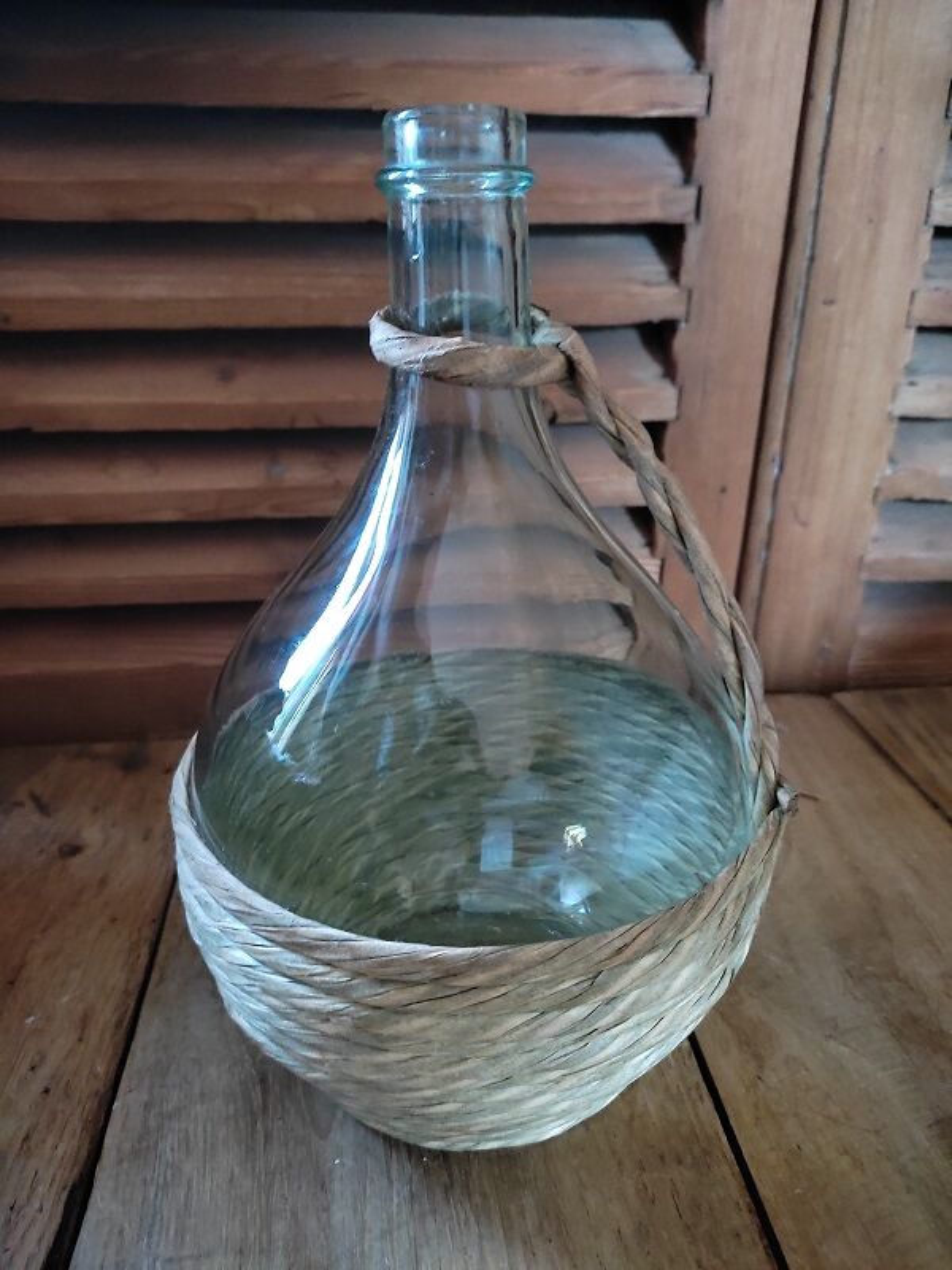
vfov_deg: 67.3
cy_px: 635
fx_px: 953
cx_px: 476
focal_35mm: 26
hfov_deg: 53.1
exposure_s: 1/17
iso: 6710
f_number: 1.79
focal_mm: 4.74
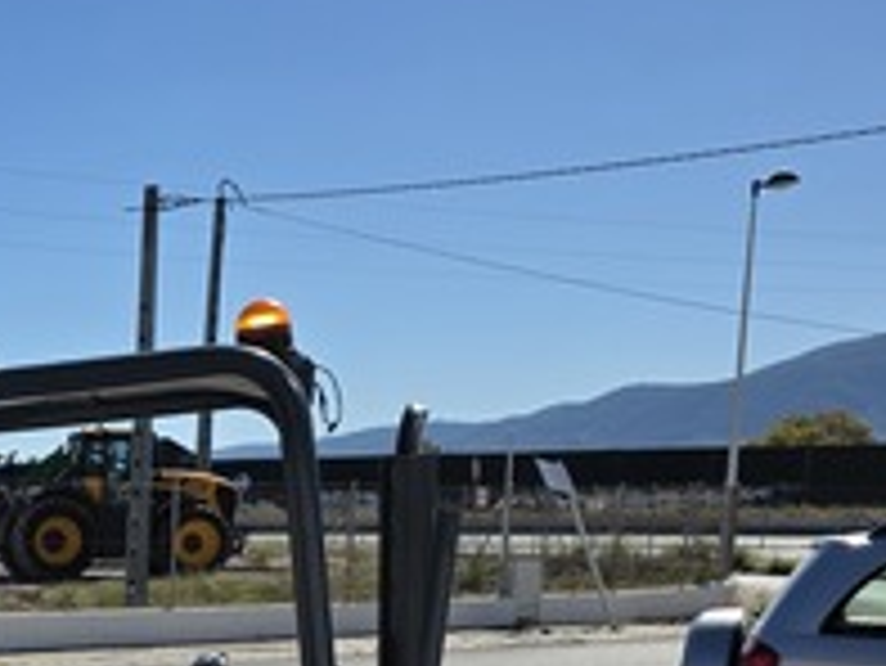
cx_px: -124
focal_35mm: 64
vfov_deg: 21.4
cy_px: 788
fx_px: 1639
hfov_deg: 27.3
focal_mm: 6.3
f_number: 1.7
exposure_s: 1/7944
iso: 64
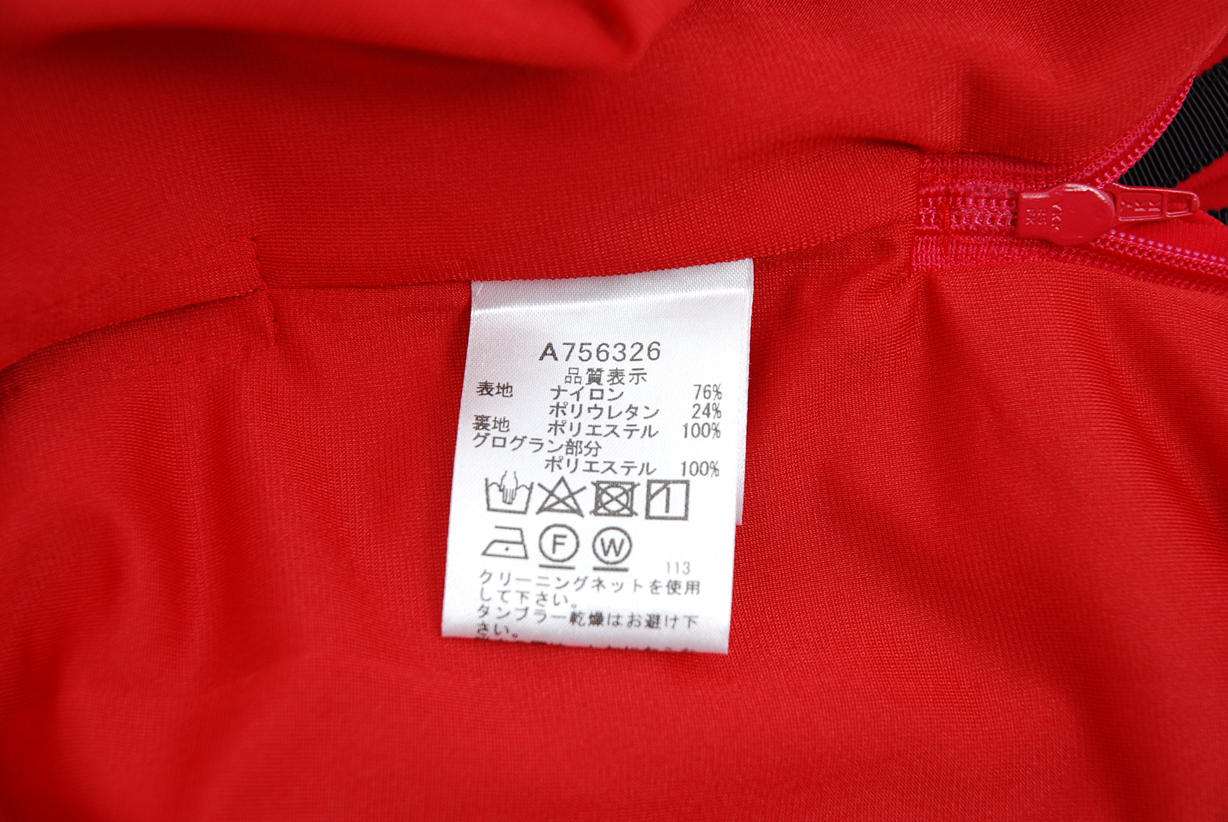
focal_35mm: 93
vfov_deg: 14.7
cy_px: 411
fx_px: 3176
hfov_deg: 21.9
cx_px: 614
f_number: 5.6
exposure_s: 1/200
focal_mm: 62
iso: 100
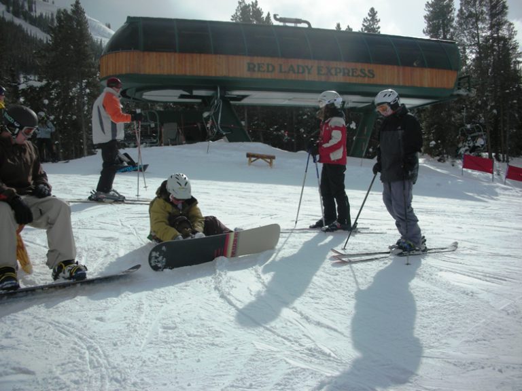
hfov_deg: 52.6
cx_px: 261
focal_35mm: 35
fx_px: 528
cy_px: 196
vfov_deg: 40.7
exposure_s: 1/256
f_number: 8.5
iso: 50
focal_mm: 5.8
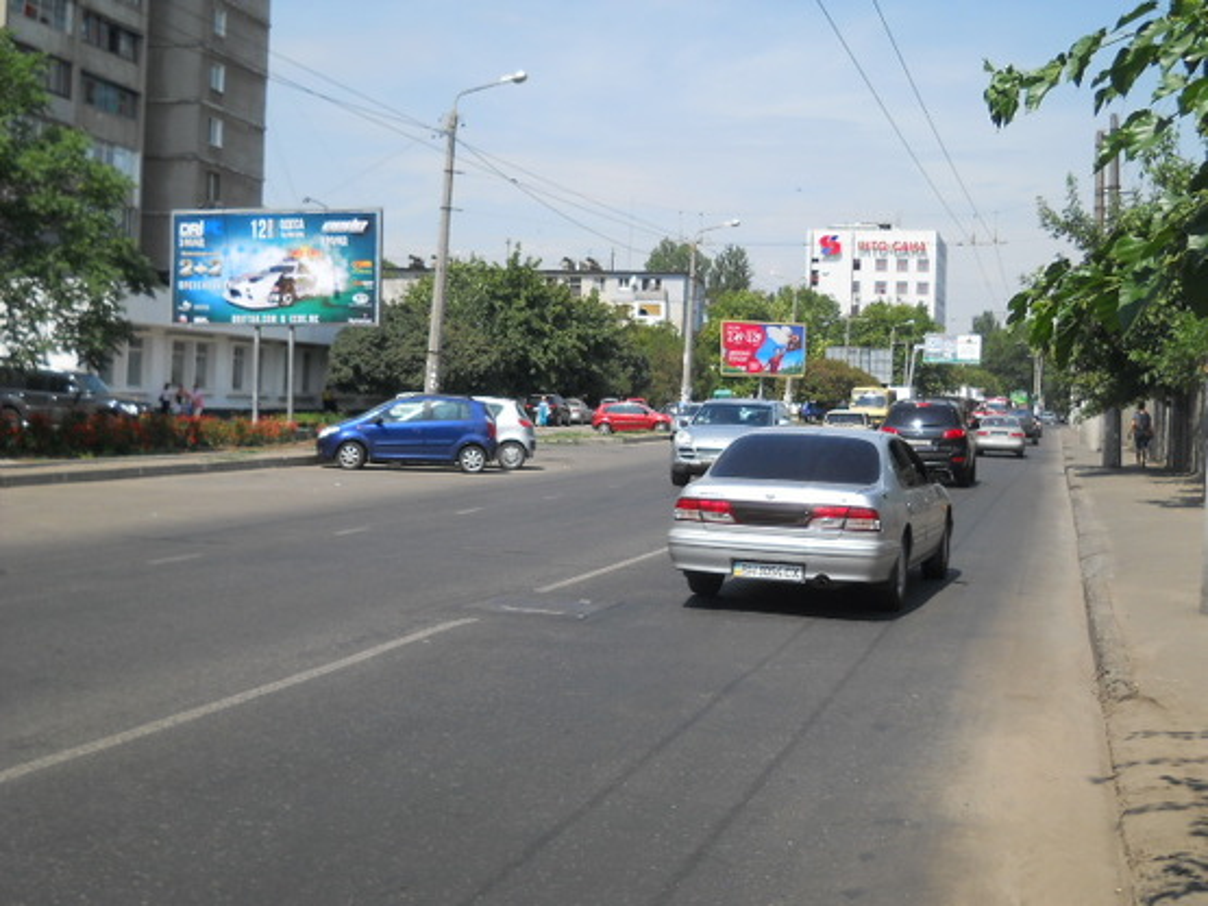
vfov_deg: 30.3
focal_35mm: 48
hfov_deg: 39.7
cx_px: 604
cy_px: 453
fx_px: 1675
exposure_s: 1/320
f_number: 5.8
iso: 80
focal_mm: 7.88
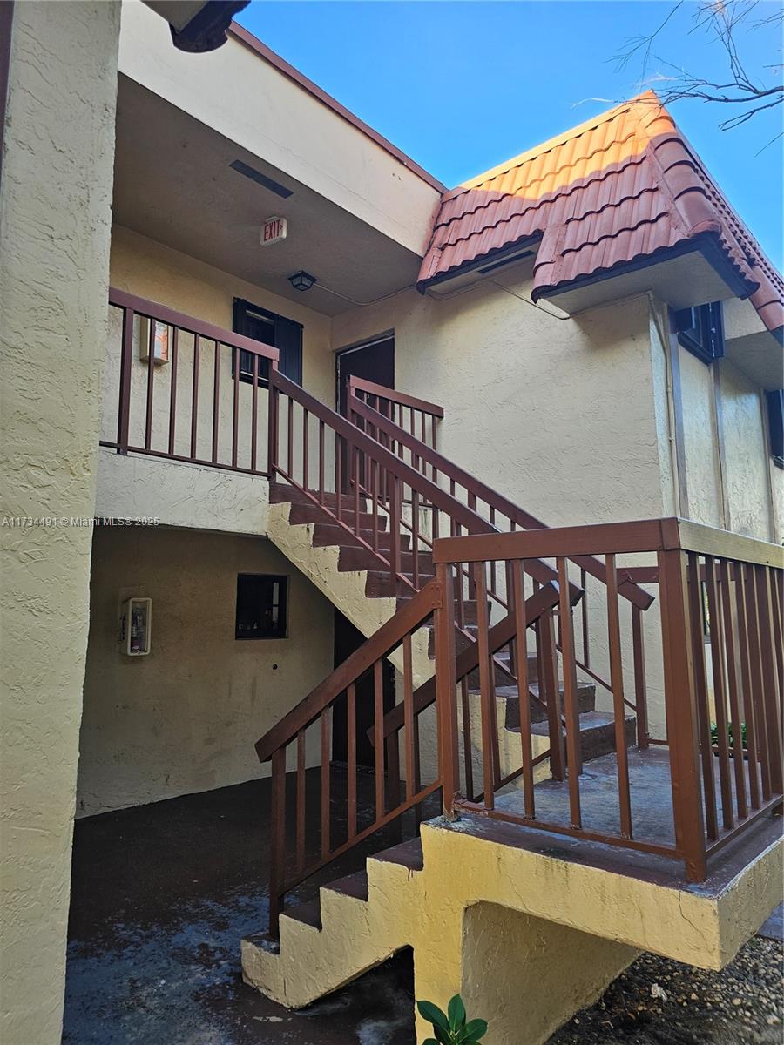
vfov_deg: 73.9
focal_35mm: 23
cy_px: 522
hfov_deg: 58.9
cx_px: 392
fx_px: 695
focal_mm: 6.3
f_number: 1.7
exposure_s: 1/120
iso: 32
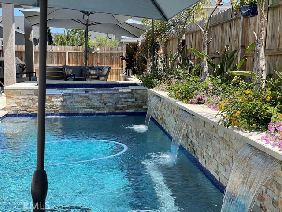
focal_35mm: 52
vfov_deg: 28.0
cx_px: 141
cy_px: 106
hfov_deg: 36.8
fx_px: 424
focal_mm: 6
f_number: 2
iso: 25
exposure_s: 1/716
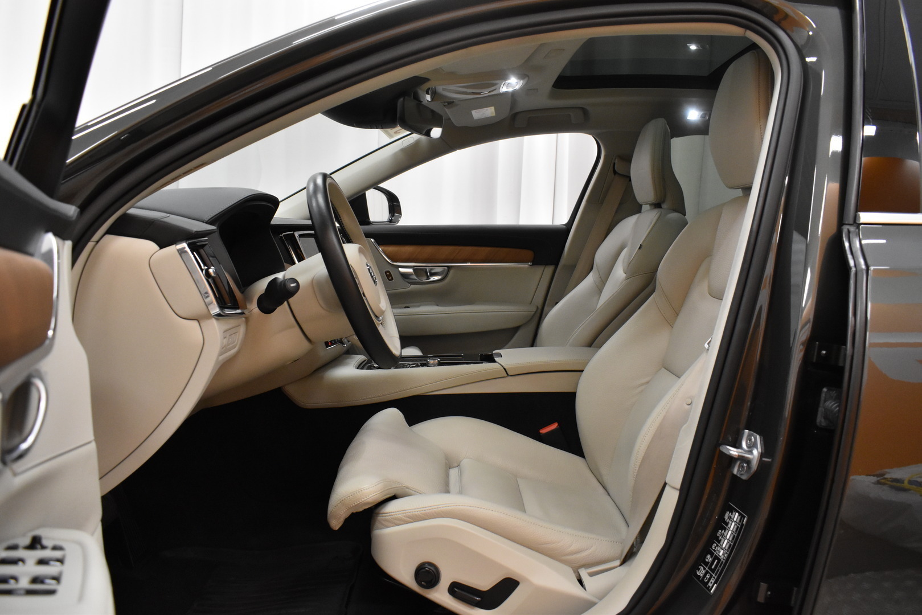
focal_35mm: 27
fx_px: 692
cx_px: 461
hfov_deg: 67.4
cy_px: 308
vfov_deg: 47.9
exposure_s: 1/100
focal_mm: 18
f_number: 5
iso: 2500
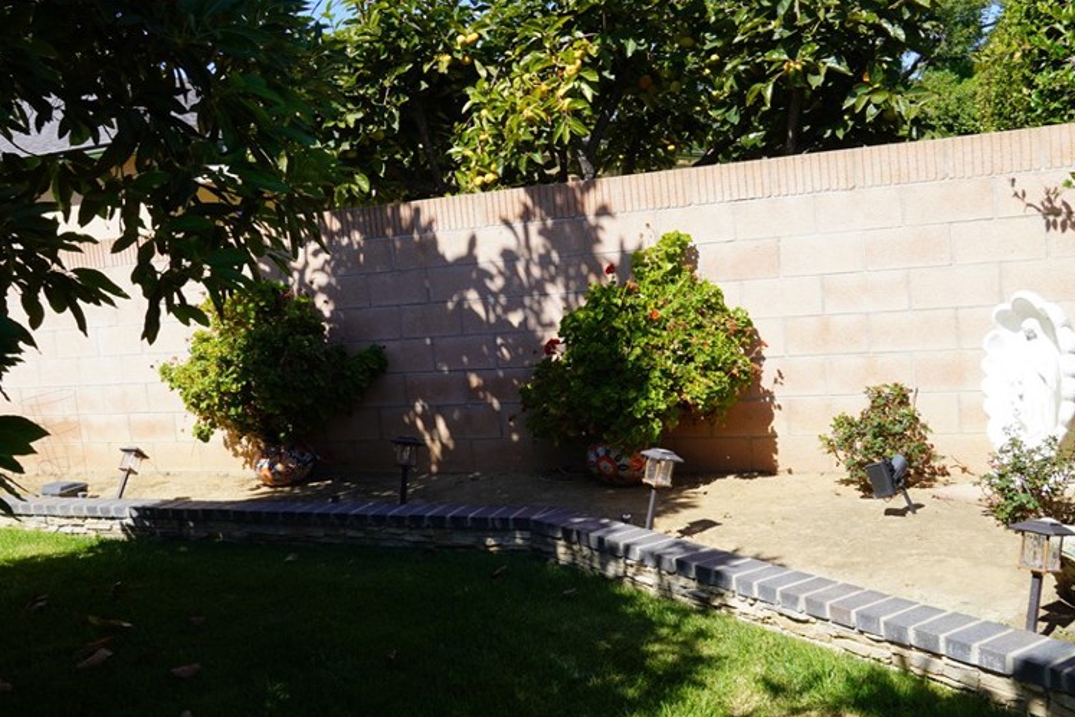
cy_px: 356
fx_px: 1105
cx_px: 482
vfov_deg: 35.9
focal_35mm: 37
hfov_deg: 51.8
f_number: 9
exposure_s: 1/125
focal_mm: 18
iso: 100
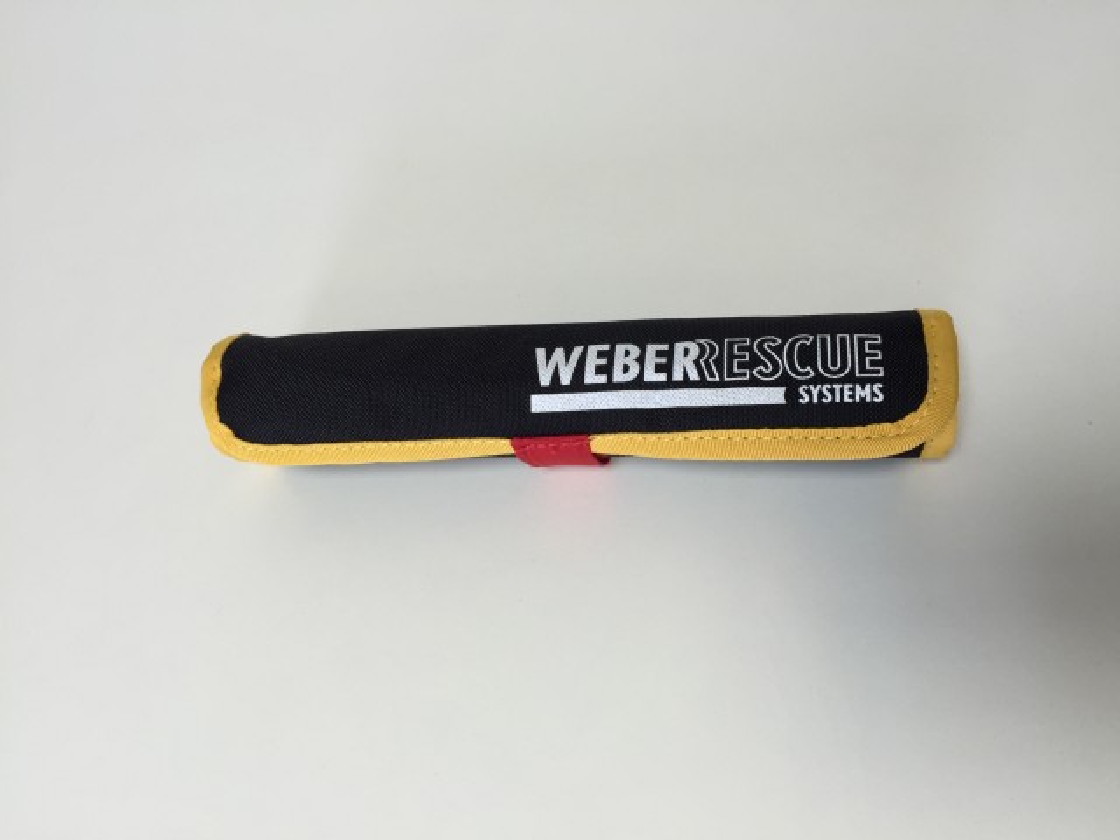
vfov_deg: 48.2
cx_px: 560
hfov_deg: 61.7
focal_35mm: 29
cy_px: 420
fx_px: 938
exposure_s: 1/50
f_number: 2.2
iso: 32
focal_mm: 4.15
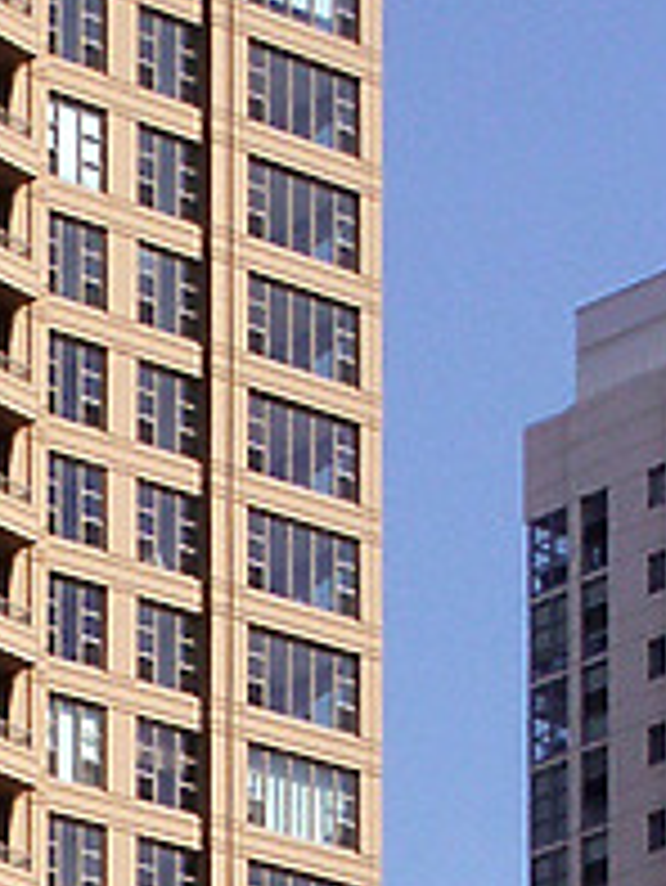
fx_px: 5843
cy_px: 1169
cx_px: -439
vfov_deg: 8.5
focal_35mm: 228
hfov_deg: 6.4
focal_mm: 10.34
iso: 64
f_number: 8
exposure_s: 1/350
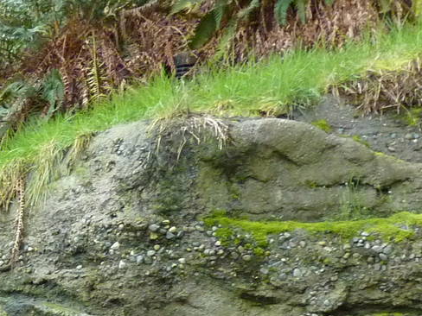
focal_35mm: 82
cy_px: 483
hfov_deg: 20.8
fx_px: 1000
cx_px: -187
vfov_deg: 16.3
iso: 400
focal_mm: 4.1
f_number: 3.3
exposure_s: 1/125
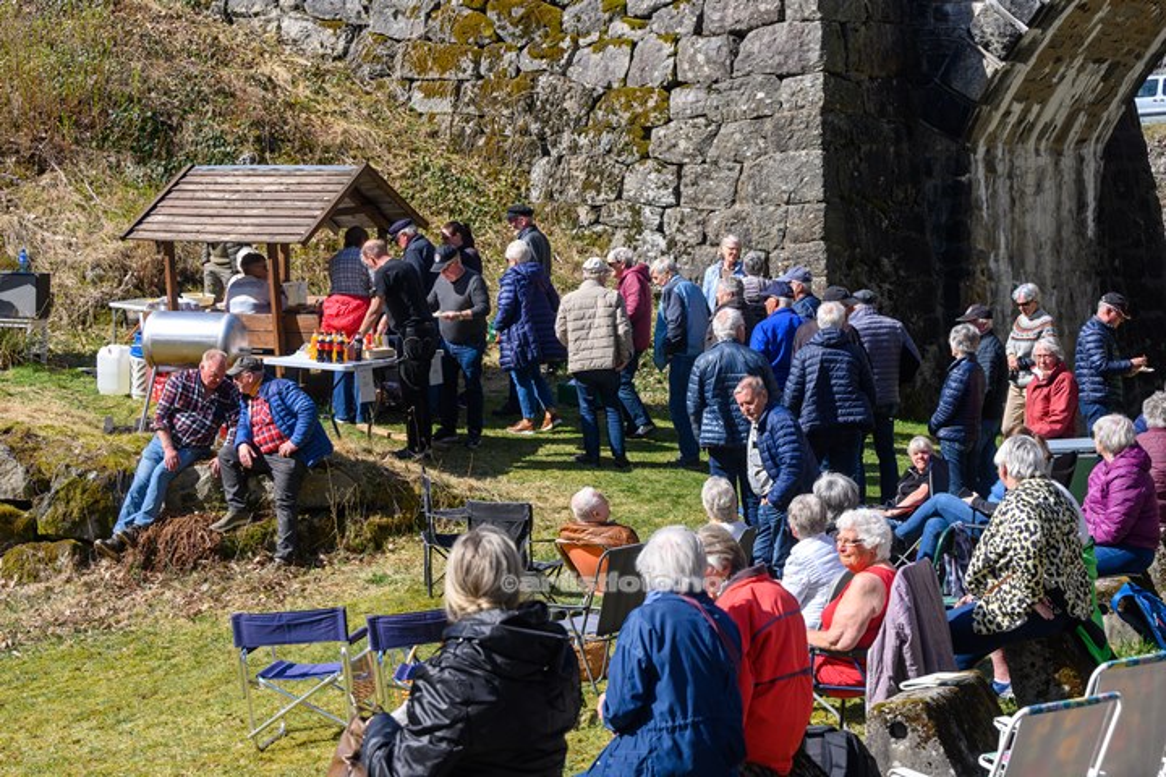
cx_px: 583
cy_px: 388
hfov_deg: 28.5
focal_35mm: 71
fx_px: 2299
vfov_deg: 19.2
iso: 100
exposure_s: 1/200
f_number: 7.1
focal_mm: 71
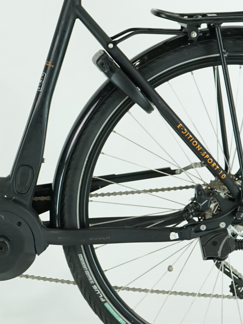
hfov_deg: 8.5
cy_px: 86
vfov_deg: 11.5
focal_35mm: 172
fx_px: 1610
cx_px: -60
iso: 1600
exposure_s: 1/200
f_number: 5.6
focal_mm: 61
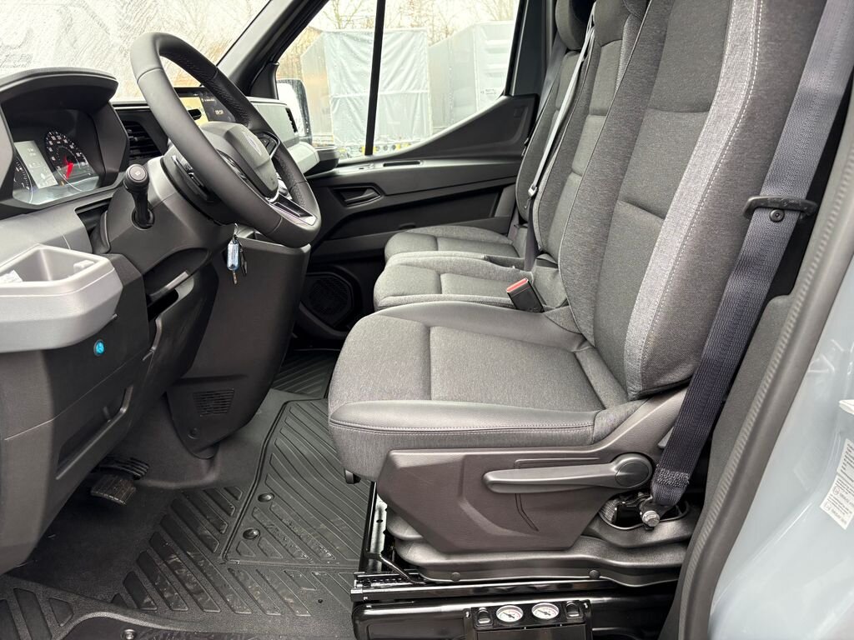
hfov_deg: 67.3
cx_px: 427
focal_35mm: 26
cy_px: 320
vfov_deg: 53.1
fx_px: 641
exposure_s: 1/60
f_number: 1.6
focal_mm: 5.96
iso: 200
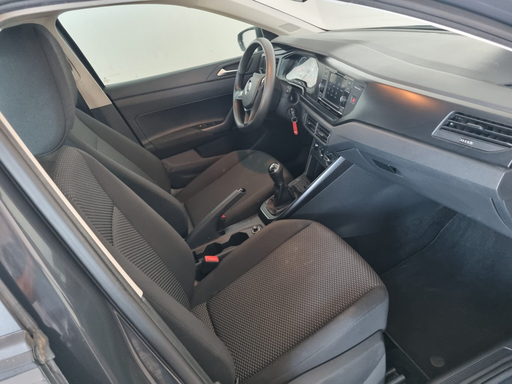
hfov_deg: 67.3
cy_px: 192
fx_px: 385
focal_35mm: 26
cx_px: 256
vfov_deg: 53.1
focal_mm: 5.4
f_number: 1.8
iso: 800
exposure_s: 1/50
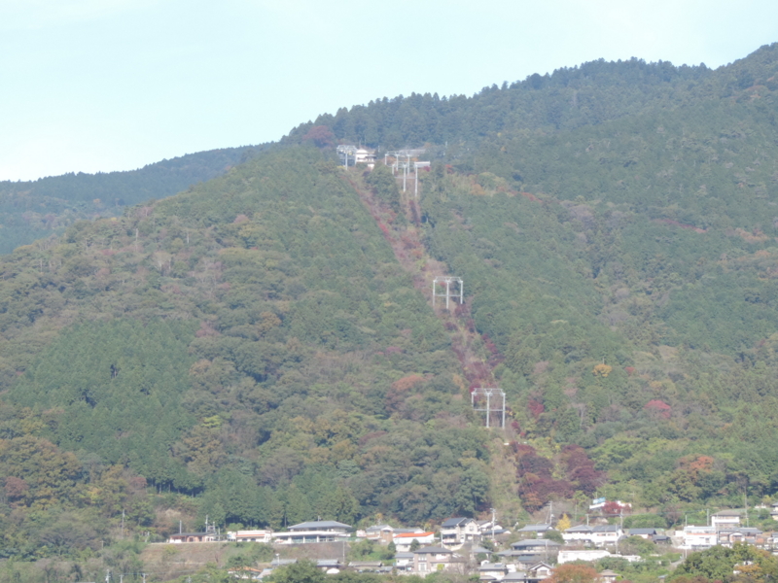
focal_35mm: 105
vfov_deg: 14.1
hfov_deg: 18.7
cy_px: 292
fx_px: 2360
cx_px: 389
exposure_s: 1/200
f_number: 4.2
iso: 80
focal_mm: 18.7
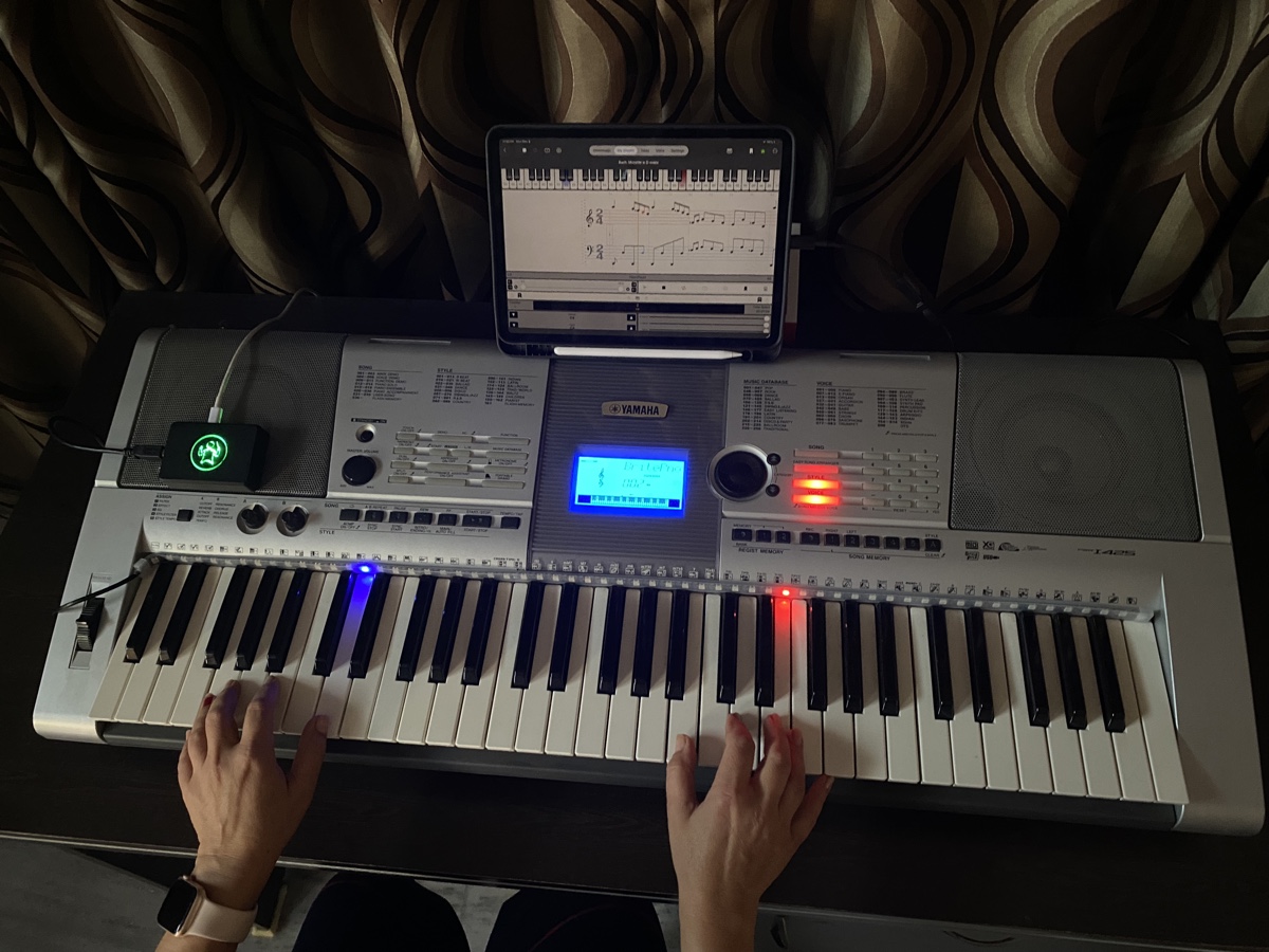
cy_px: 476
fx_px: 953
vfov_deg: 53.1
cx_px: 634
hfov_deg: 67.3
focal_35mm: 26
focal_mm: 4.25
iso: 1000
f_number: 1.8
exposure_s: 1/24
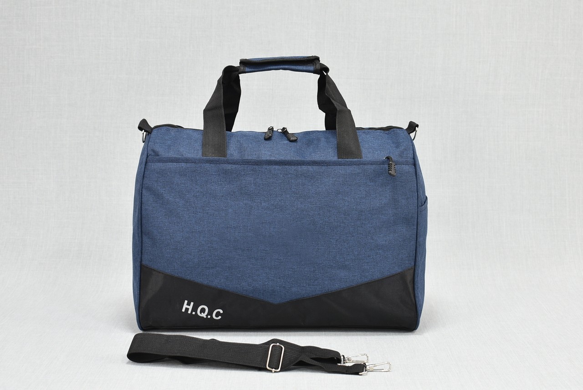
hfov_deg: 37.8
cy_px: 195
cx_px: 292
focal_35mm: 52
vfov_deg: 25.8
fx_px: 851
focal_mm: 35
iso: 100
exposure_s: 1/8
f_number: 5.6
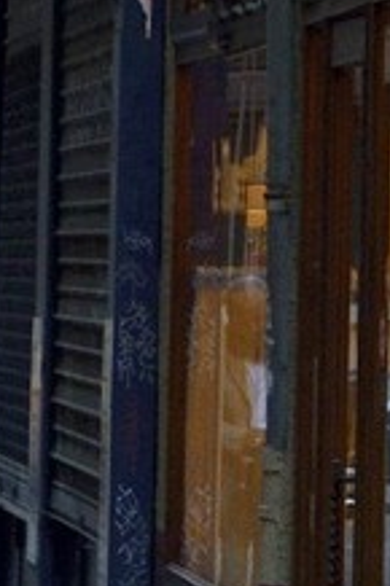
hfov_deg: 3.8
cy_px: -495
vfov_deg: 5.7
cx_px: 1140
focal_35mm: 353
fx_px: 5745
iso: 1600
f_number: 5.6
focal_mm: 48
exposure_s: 1/60
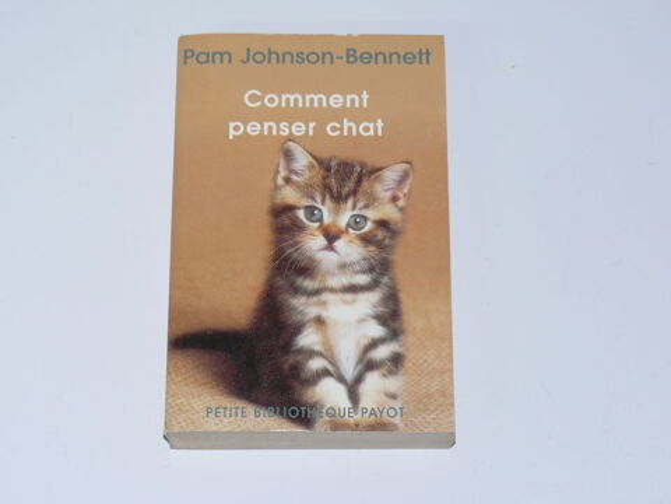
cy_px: 252
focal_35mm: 95
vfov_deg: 15.6
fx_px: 1841
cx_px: 336
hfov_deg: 20.7
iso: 100
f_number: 3.2
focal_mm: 14.4
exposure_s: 1/30
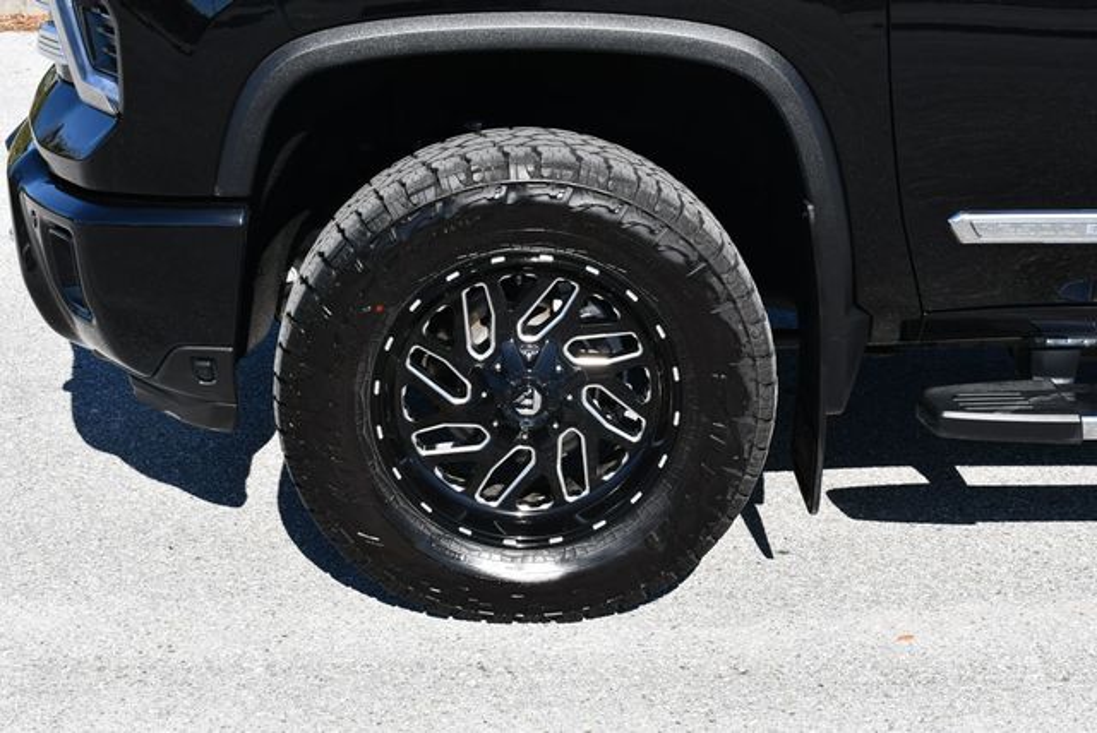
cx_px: 548
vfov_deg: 20.1
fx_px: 2074
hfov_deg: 29.6
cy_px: 366
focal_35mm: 68
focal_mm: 34
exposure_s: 1/250
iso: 110
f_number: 8
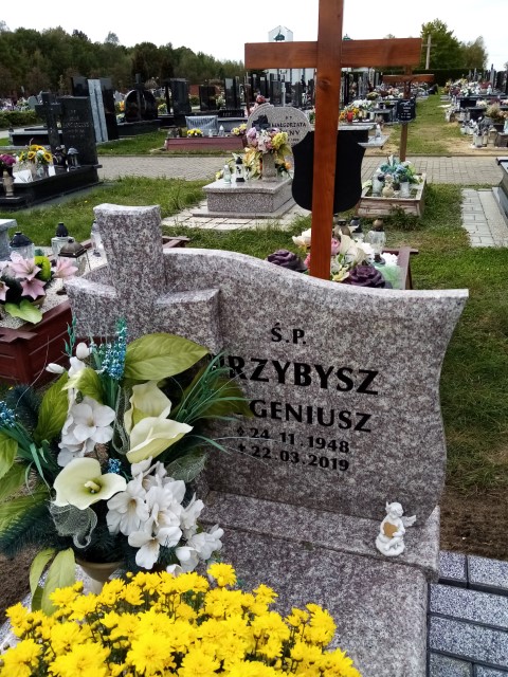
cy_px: 338
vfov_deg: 67.3
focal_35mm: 26
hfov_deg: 53.1
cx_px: 254
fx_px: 509
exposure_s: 1/721
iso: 107
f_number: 1.8
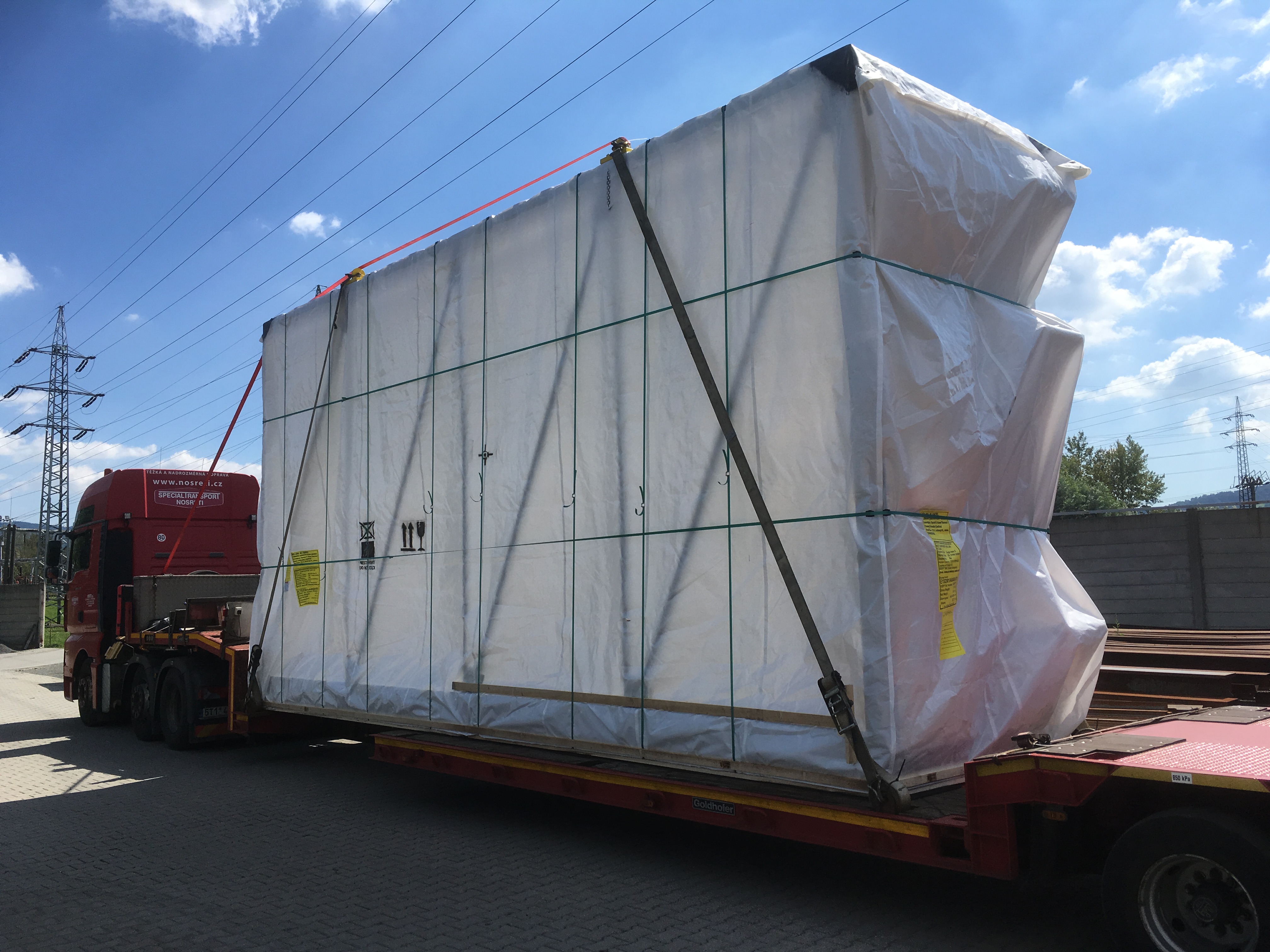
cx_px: 635
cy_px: 476
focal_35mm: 29
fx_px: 1064
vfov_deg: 48.2
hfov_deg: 61.7
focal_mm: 4.15
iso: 25
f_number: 2.2
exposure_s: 1/2024
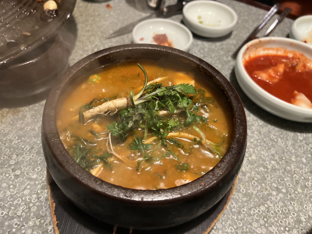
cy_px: 117
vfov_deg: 53.1
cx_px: 156
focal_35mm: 26
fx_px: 234
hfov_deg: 67.3
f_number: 1.5
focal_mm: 5.7
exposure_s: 1/40
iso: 500
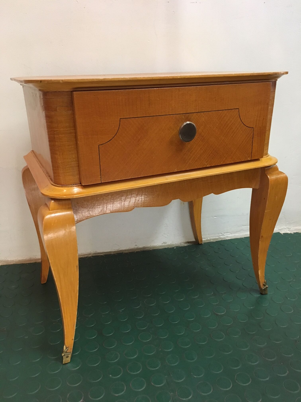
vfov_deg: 61.7
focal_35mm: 29
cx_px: 150
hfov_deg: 48.2
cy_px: 201
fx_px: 336
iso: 200
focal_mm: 4.15
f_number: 2.2
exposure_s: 1/33
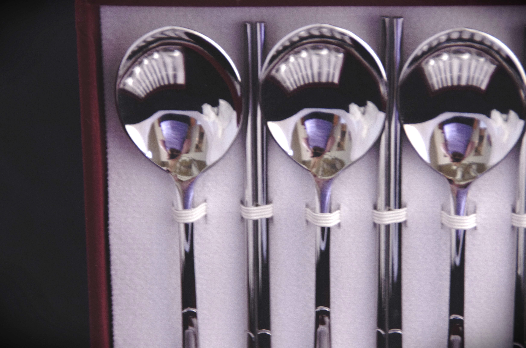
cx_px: 263
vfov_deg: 7.7
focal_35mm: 177
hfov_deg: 11.6
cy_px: 174
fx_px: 2581
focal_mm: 118
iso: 800
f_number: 5.6
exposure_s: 1/15
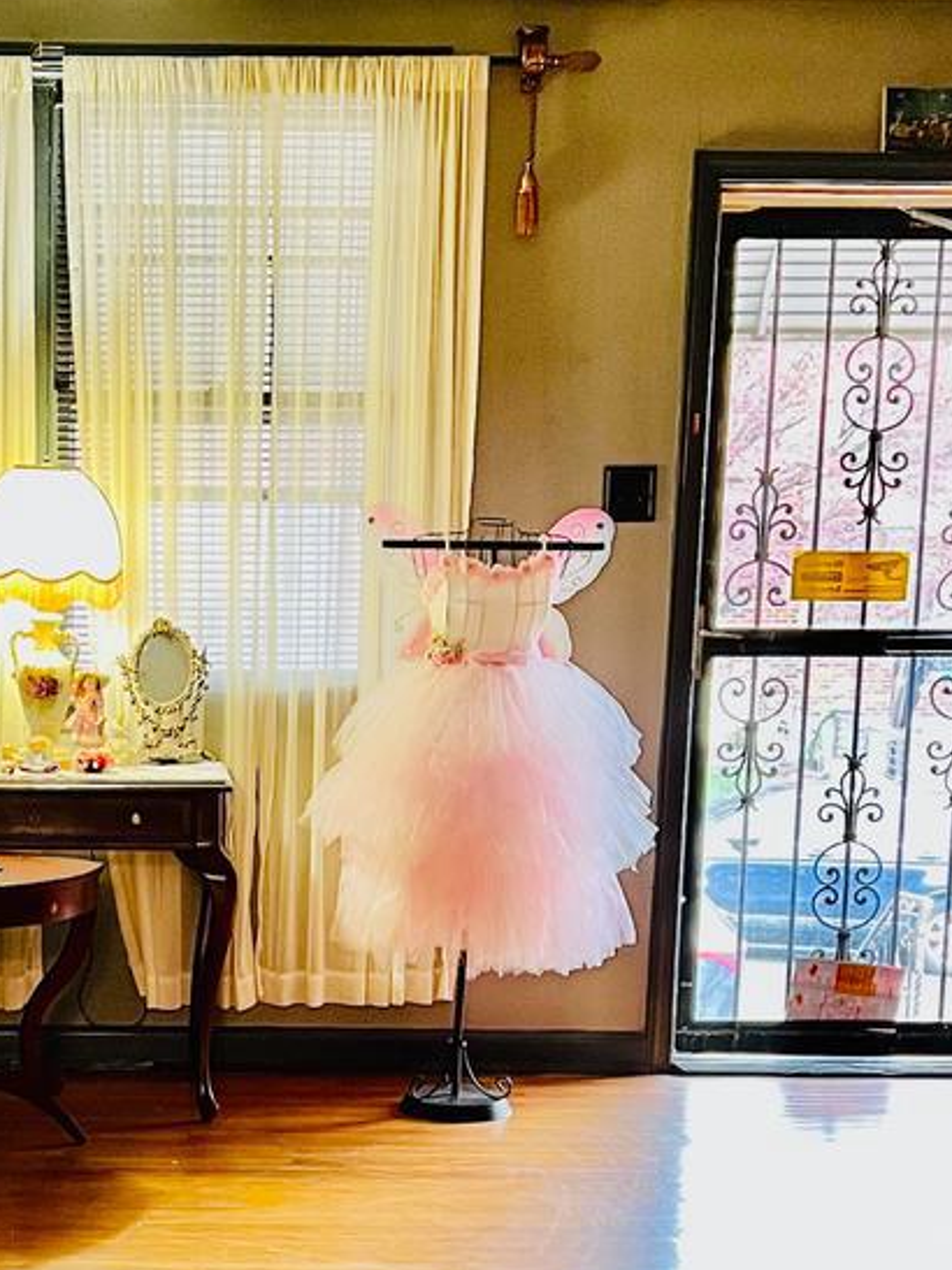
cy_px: 1003
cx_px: 135
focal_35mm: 73
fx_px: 2678
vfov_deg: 26.2
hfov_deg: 19.9
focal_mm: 5.7
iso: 160
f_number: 1.5
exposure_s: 1/60
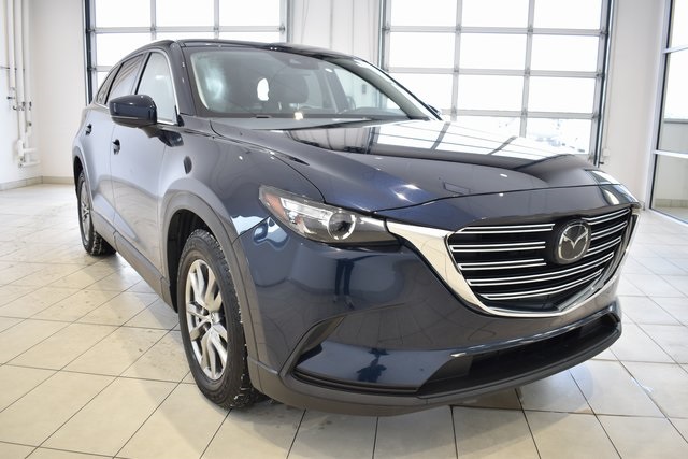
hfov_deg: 61.9
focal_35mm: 30
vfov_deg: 43.6
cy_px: 230
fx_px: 573
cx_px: 344
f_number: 3.5
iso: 125
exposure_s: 1/30
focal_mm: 20
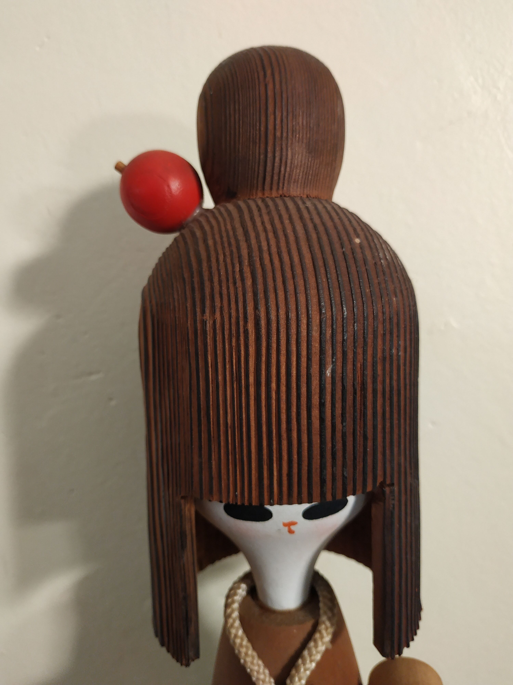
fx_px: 474
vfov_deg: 71.6
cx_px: 256
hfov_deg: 56.8
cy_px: 342
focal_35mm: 24
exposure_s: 1/30
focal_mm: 3.94
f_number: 1.9
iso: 200
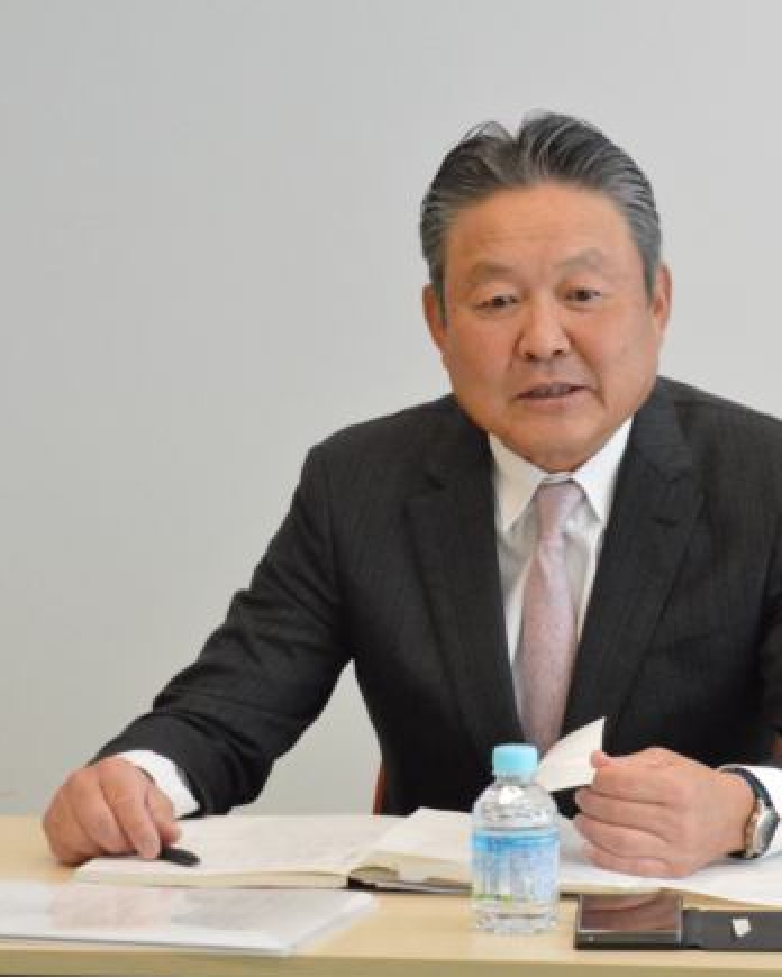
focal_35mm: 192
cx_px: 517
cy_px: 488
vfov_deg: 10.1
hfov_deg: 8.0
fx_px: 5555
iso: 6400
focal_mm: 90
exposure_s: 1/100
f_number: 20
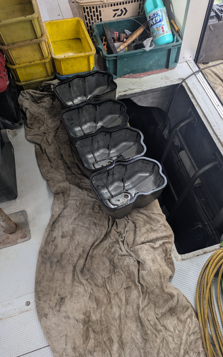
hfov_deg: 45.9
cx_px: 127
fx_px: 263
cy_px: 179
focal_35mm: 27
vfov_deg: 68.4
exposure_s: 1/236
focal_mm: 5.43
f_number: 1.89
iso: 47
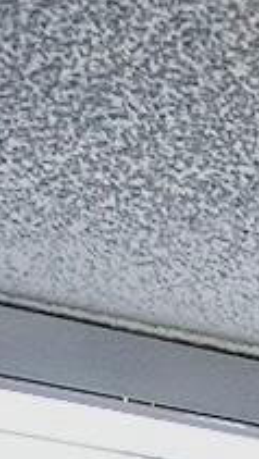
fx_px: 3095
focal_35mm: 254
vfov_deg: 7.3
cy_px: 1508
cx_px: 1791
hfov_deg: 3.7
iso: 160
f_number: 1.78
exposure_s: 1/120
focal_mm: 6.86
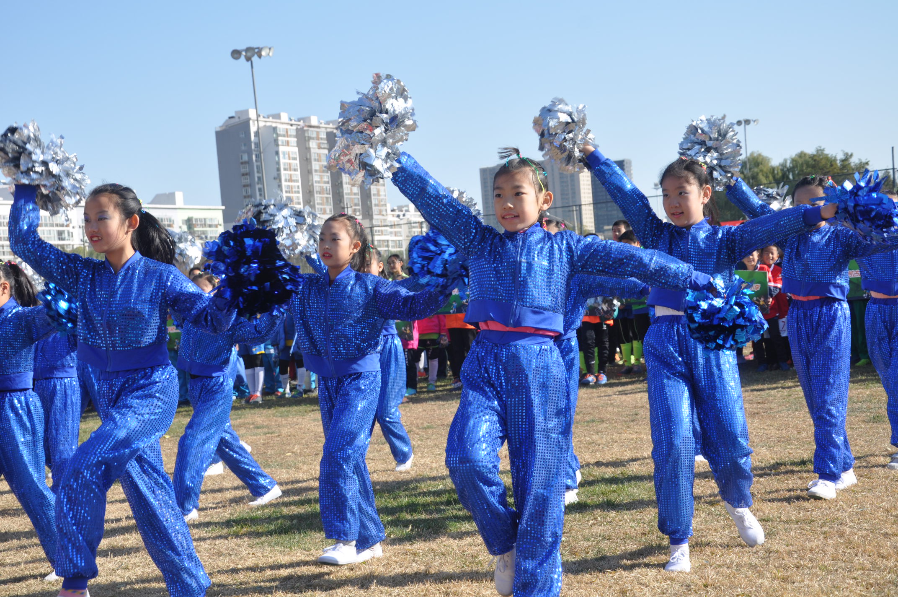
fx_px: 1570
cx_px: 449
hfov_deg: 31.9
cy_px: 298
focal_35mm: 63
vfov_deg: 21.5
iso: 200
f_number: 9
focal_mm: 42
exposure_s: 1/320
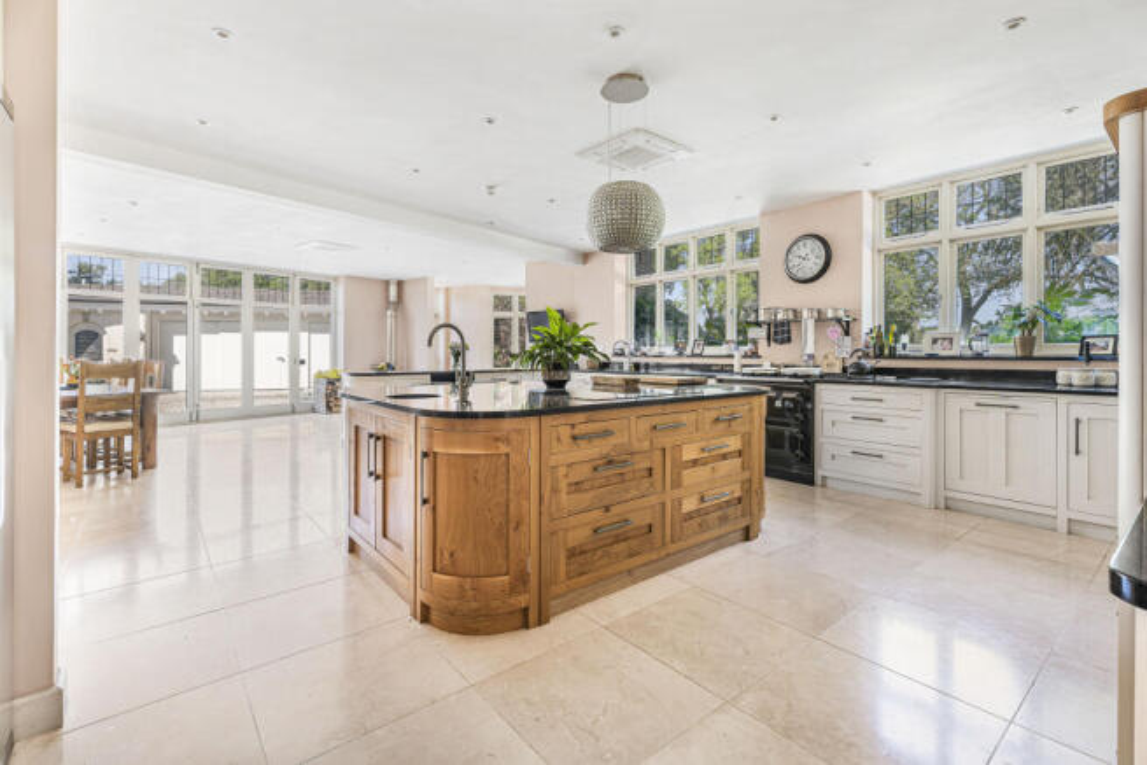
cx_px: 574
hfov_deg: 96.7
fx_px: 510
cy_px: 382
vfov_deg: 73.8
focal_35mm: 16
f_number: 8
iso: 100
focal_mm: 16
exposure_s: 1/4
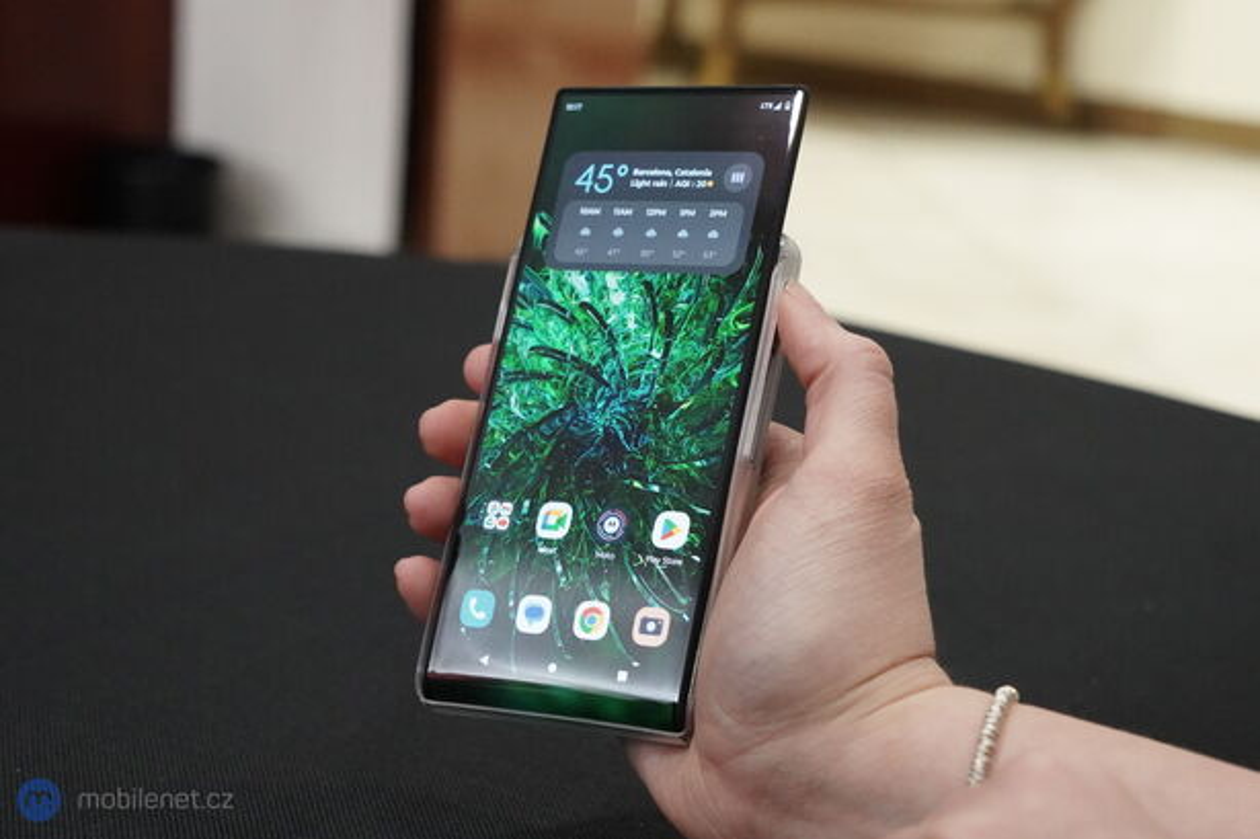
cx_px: 630
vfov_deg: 21.2
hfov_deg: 31.4
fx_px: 2239
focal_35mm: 64
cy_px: 420
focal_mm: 64
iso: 12800
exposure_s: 1/160
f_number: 7.1
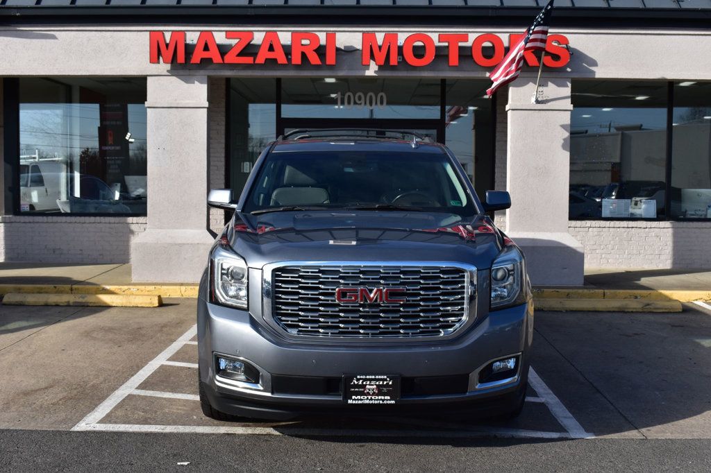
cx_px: 356
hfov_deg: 45.0
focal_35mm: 44
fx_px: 859
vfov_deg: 30.8
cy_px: 236
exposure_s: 1/500
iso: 360
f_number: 11
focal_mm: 29
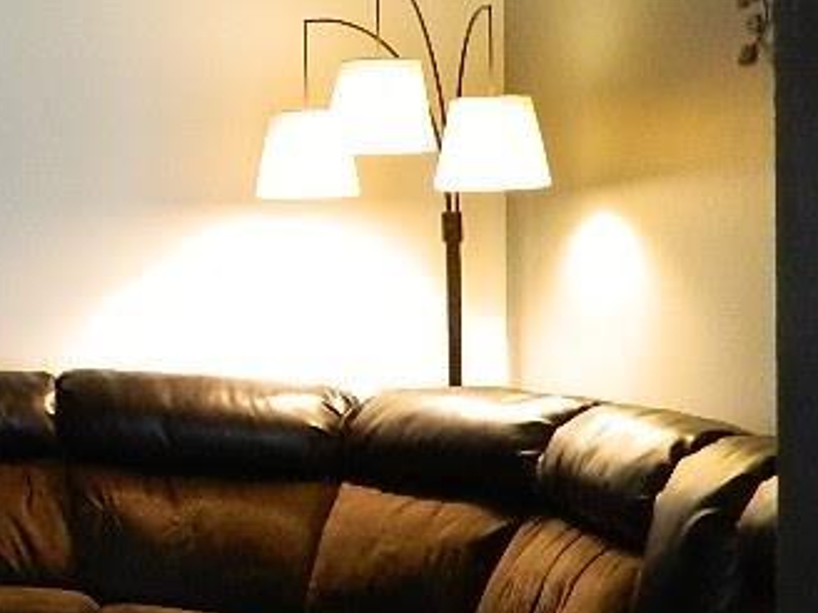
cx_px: -456
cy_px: 277
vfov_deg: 18.9
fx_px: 1843
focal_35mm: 78
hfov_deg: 20.8
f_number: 3.1
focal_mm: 4.5
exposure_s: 1/20
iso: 400
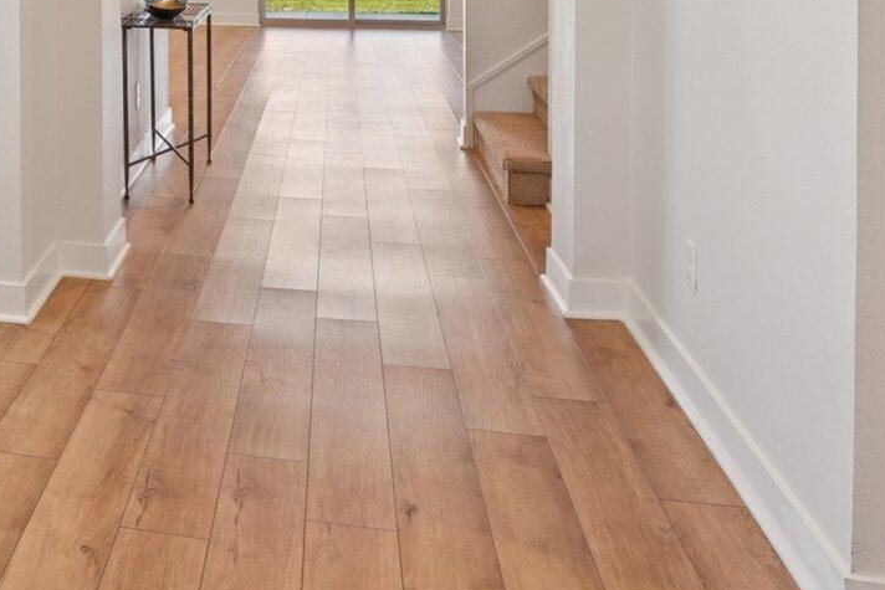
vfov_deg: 26.3
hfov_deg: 38.1
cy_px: -105
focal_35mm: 46
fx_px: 1131
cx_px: 5
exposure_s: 1/30
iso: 400
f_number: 8
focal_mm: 16
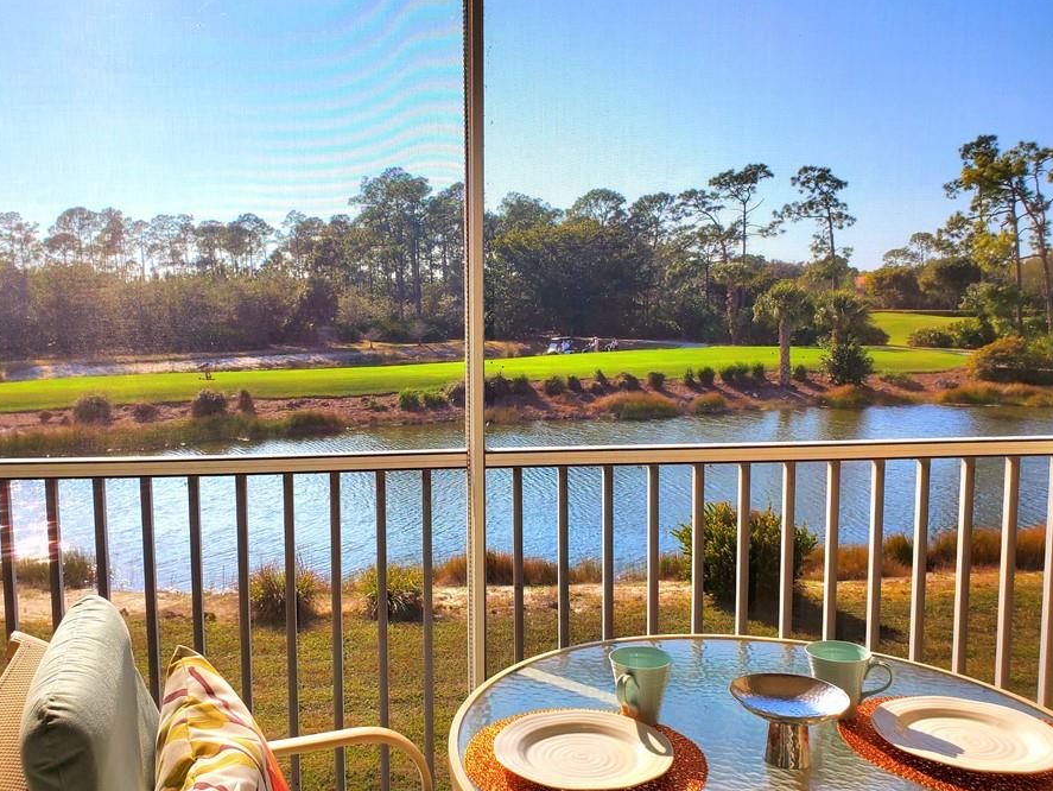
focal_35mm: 30
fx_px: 913
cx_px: 467
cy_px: 411
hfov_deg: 59.8
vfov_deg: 46.8
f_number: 2.4
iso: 50
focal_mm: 4.3
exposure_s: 1/1429
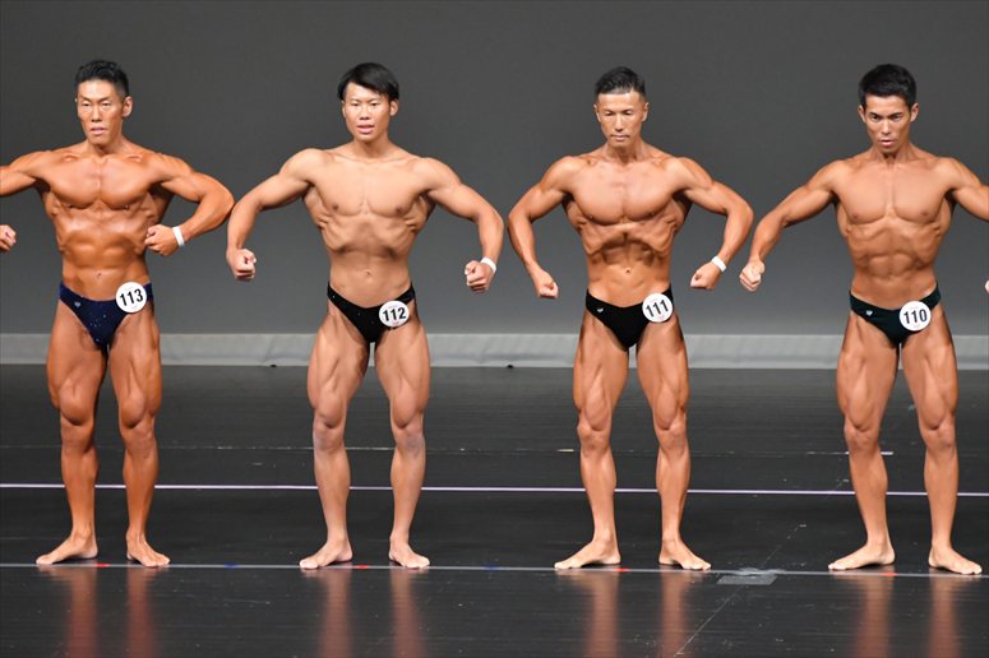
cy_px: 329
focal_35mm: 315
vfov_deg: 4.4
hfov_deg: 6.5
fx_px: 8650
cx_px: 494
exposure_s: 1/400
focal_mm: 210
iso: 5000
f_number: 5.6
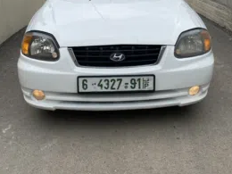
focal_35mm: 40
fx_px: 268
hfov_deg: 46.8
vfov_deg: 35.0
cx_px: 122
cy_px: 39
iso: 32
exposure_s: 1/1927
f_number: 1.8
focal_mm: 4.25
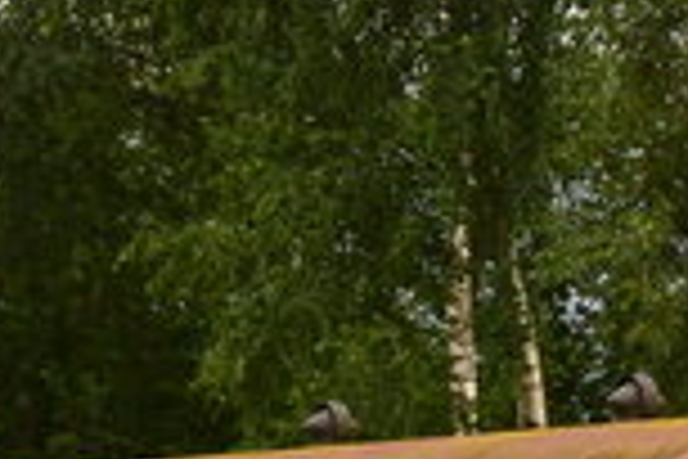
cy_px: 682
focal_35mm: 259
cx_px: 1551
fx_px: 4949
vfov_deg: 5.3
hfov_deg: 7.5
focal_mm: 22
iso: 200
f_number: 5.6
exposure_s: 1/500
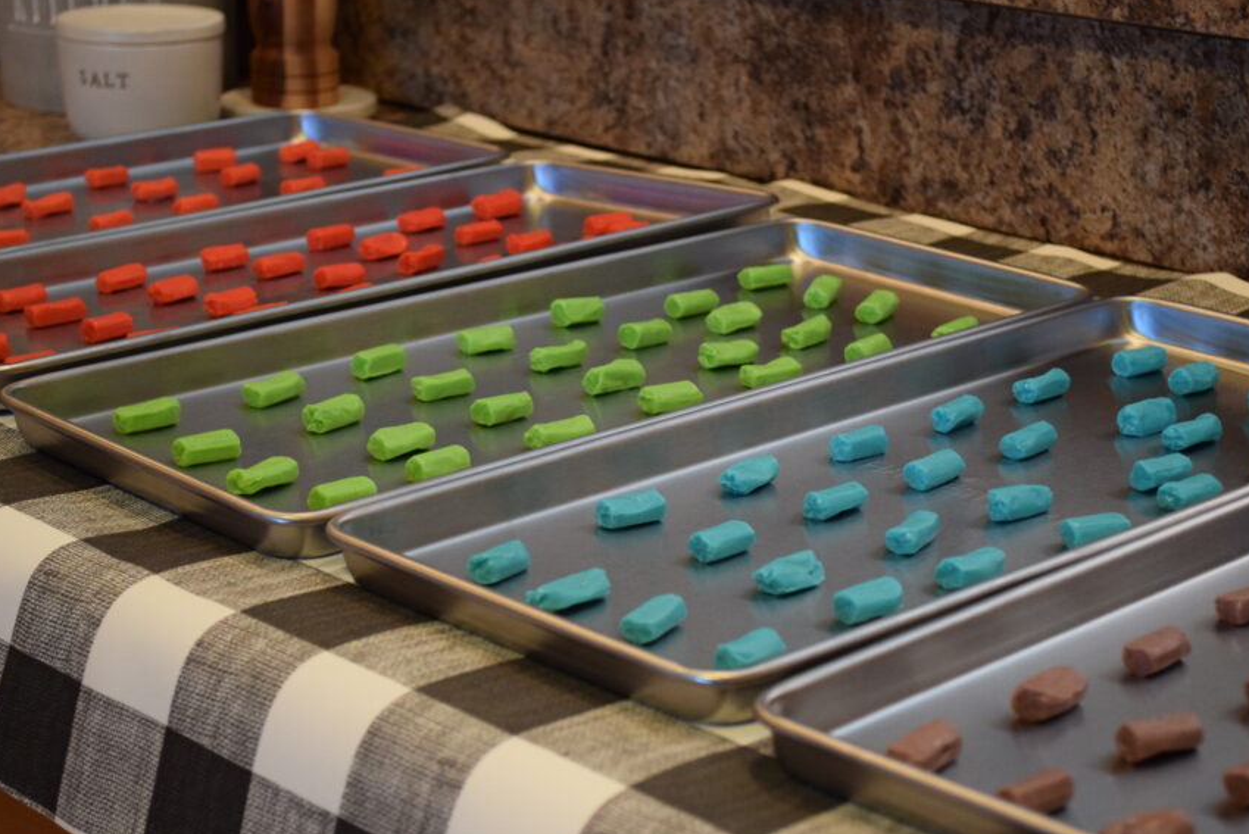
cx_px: 674
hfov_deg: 26.6
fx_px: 2638
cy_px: 485
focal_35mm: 76
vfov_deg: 18.0
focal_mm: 42
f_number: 5.3
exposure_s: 1/60
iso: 2000
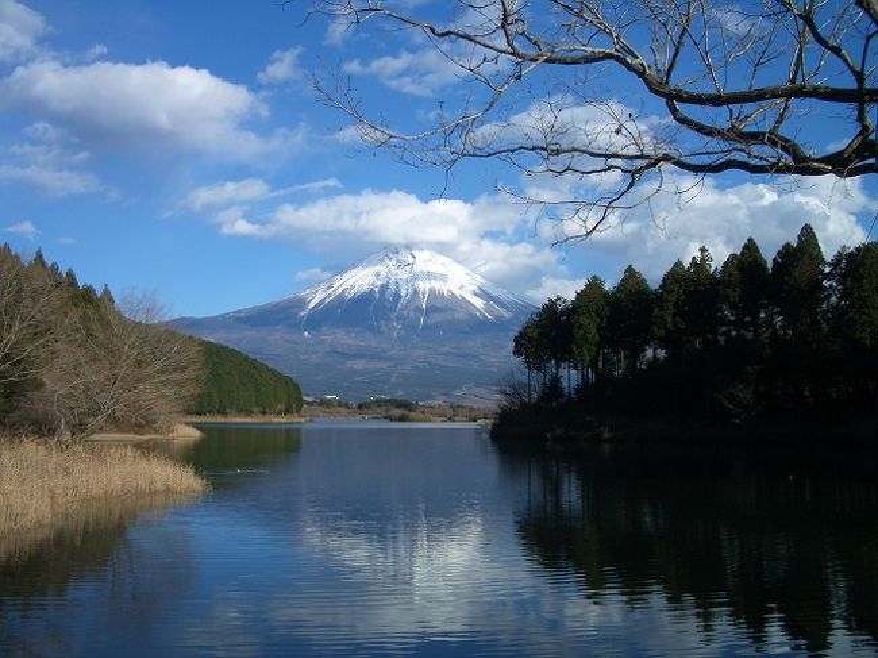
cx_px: 439
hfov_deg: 52.6
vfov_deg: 40.7
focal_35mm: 35
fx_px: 887
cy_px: 329
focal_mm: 5.8
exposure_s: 1/640
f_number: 4.3
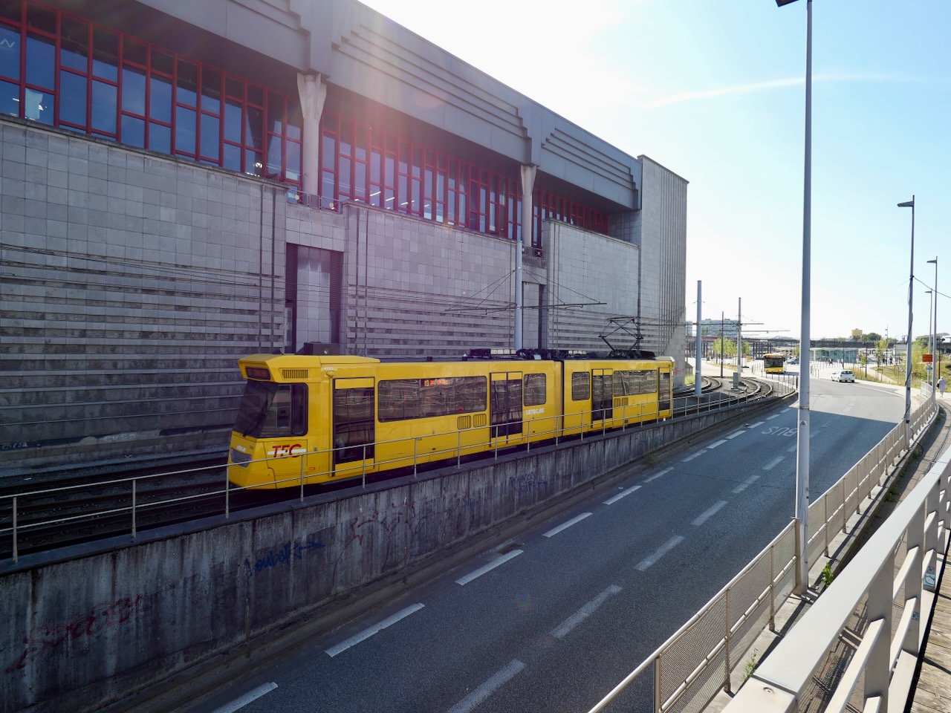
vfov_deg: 71.6
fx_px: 495
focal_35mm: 18
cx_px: 476
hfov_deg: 87.8
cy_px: 356
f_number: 4.5
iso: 200
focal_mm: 9
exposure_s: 1/640
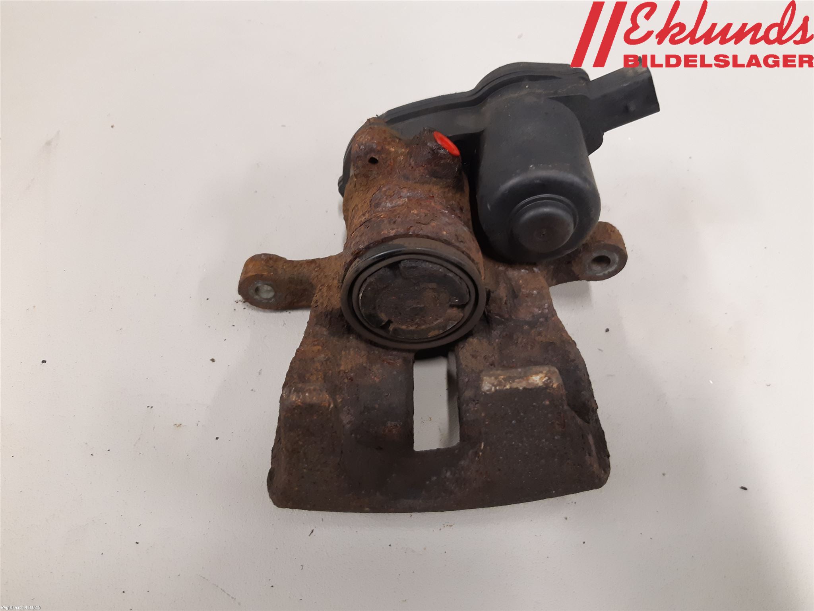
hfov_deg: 67.3
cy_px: 306
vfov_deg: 53.1
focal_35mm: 26
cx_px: 407
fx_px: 611
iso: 200
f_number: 1.7
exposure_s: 1/40
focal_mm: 3.93
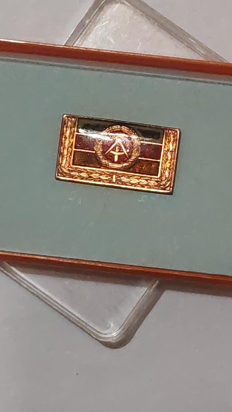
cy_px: 172
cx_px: 103
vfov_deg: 16.3
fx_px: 1444
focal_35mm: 132
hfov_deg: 9.2
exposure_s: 1/50
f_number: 1.95
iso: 800
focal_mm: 5.52
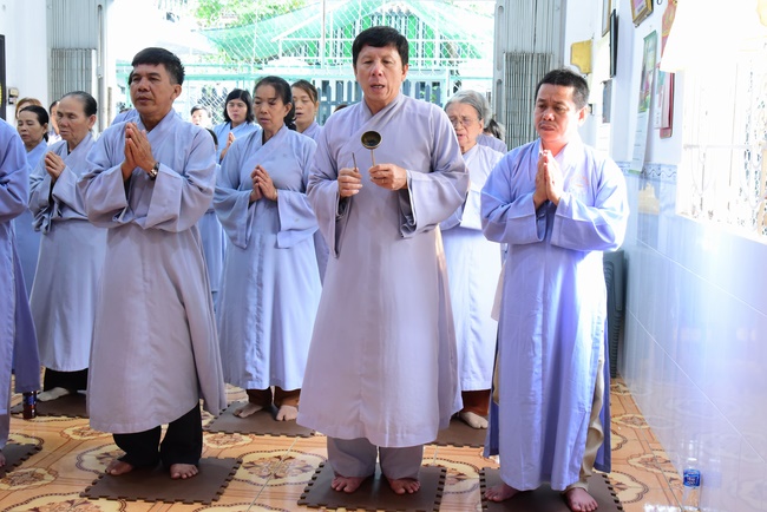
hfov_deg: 44.5
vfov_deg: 30.5
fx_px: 938
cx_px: 384
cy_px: 256
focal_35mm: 44
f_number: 8
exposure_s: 1/80
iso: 5000
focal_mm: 44
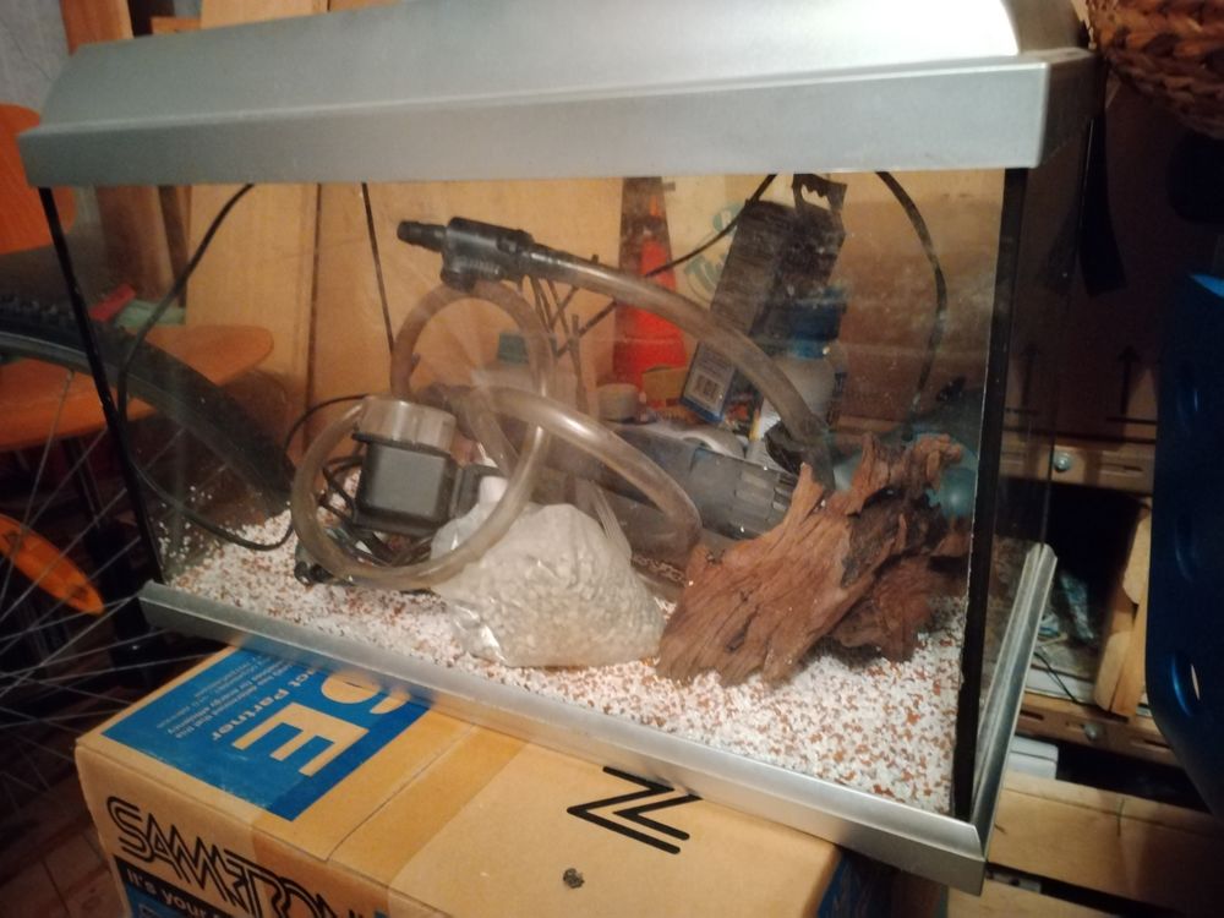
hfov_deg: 67.3
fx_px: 919
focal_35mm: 26
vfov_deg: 53.1
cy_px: 459
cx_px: 612
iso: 8019
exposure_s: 1/10
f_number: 1.8
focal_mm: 4.26
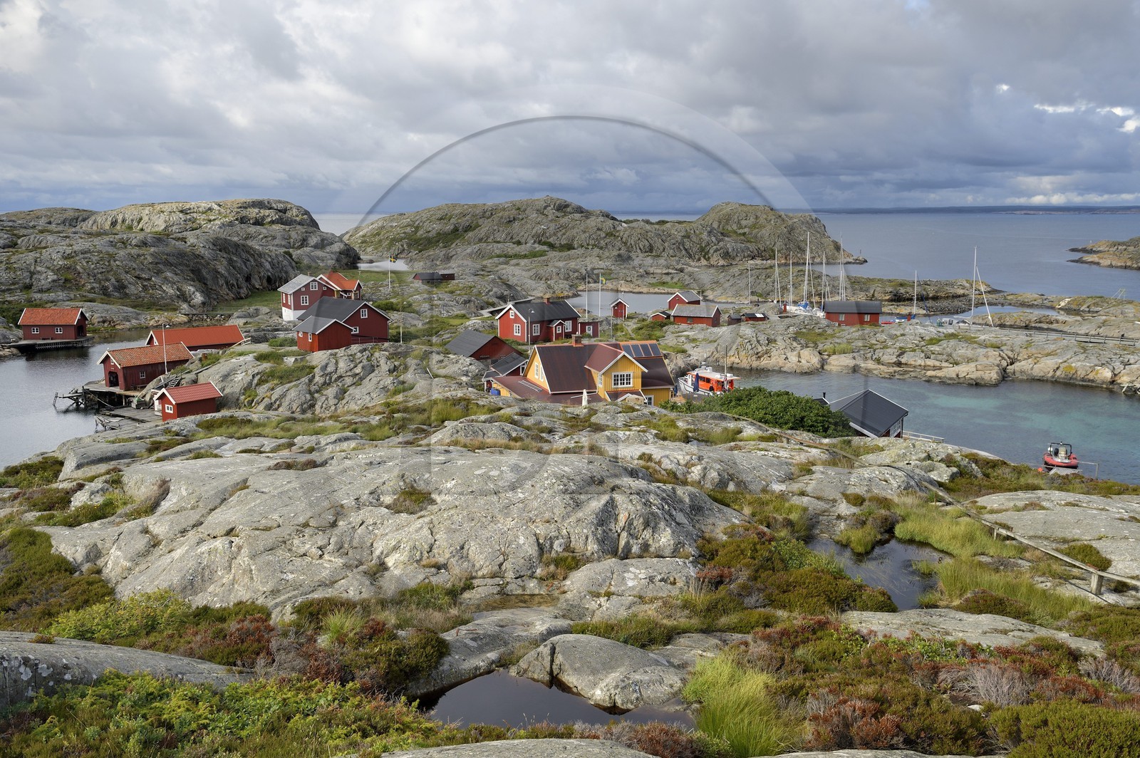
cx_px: 570
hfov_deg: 58.8
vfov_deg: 41.0
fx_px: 1012
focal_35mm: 32
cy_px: 379
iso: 200
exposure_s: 1/400
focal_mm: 32
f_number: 8
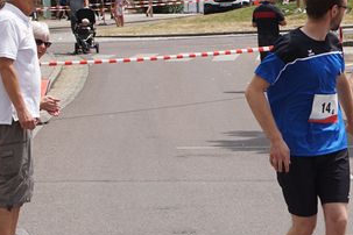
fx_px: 1742
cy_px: 126
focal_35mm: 178
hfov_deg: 11.4
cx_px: 419
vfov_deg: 7.7
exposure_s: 1/320
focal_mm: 35
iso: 100
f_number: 6.3
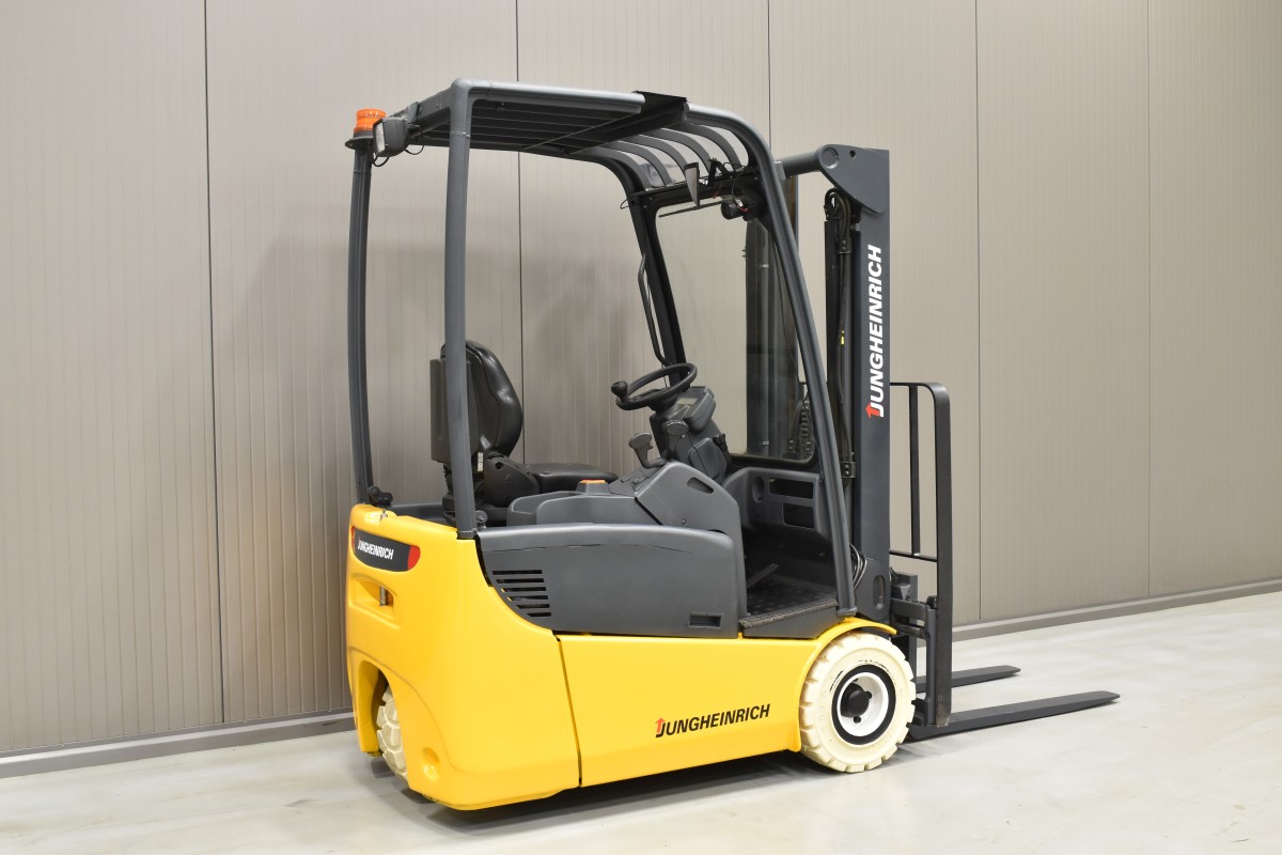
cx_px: 641
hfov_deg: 49.6
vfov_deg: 34.2
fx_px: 1389
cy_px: 428
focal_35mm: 39
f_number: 6.3
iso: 1000
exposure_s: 1/13
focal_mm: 26
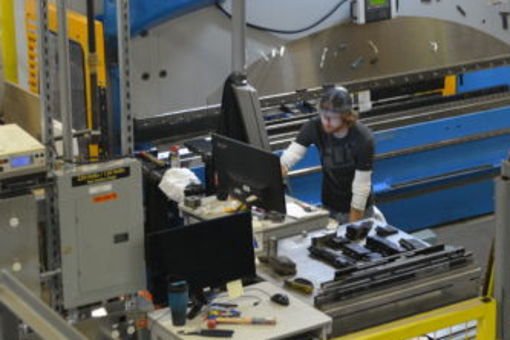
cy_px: 69
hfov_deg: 18.3
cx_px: 405
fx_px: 1573
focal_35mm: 111
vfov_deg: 12.3
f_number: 5
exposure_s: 1/25
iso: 1600
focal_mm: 35
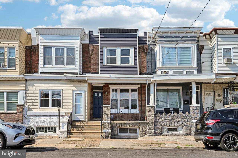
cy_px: 79
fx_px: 198
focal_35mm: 30
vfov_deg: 43.6
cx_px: 119
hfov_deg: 61.9
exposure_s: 1/1250
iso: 800
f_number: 8
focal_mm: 30
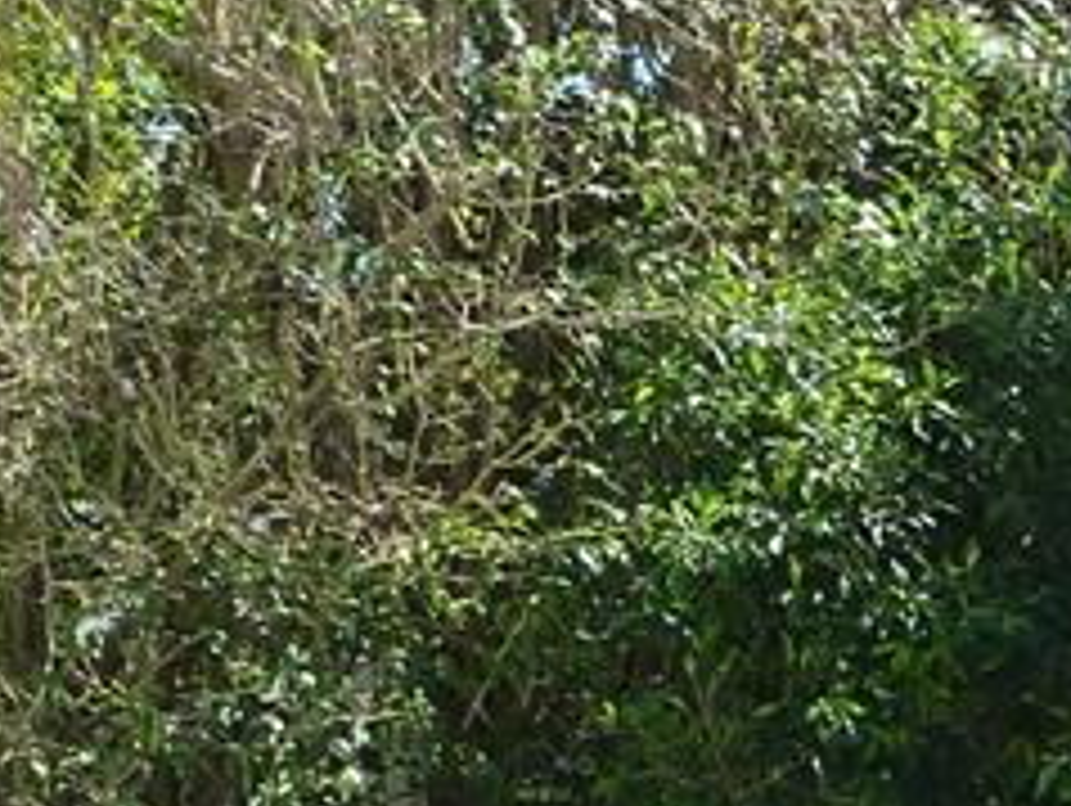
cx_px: 1292
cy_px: 1175
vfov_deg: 11.1
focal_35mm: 129
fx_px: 3995
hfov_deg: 14.8
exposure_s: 1/200
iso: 125
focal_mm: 5
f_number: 4
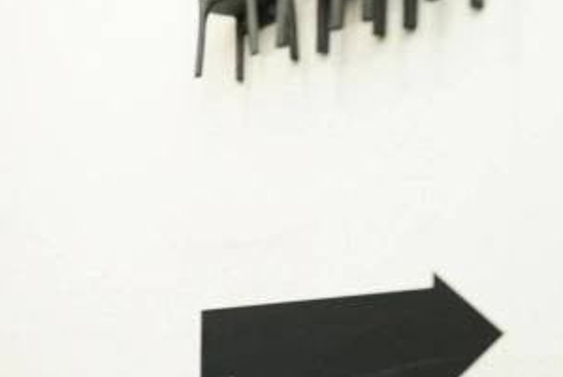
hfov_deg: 23.8
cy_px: 449
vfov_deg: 19.2
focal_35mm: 67
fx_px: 1049
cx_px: -284
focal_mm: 16
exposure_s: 1/160
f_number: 2.8
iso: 1000
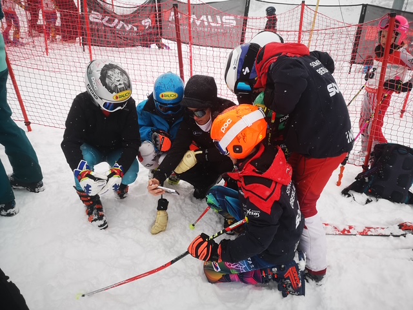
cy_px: 155
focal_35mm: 27
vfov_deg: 51.4
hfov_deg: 65.3
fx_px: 322
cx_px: 206
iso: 50
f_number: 1.8
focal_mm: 5.58
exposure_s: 1/749
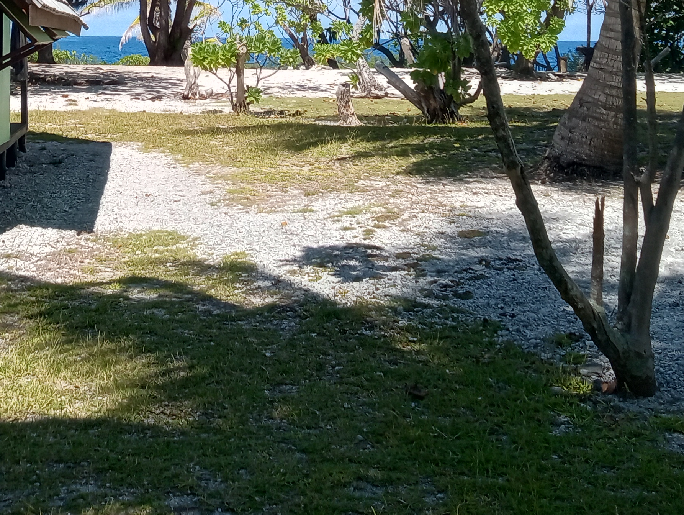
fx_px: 1444
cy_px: -65
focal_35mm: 73
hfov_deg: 26.1
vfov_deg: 19.3
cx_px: 128
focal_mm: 3.42
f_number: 2.2
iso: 103
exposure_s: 1/880
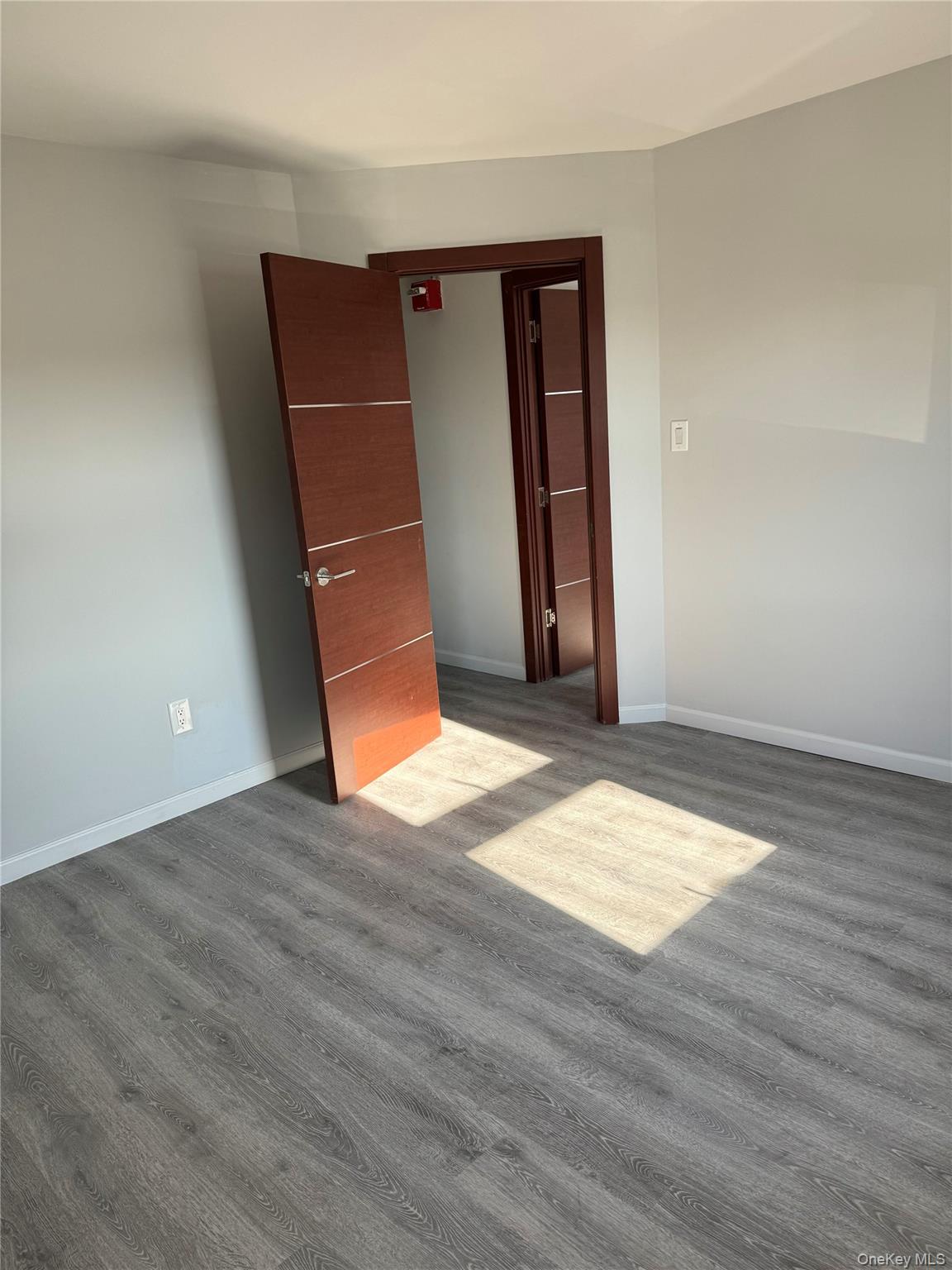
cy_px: 635
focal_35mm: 24
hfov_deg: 56.8
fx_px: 880
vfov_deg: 71.6
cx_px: 476
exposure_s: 1/167
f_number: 1.78
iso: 80
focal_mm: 6.86
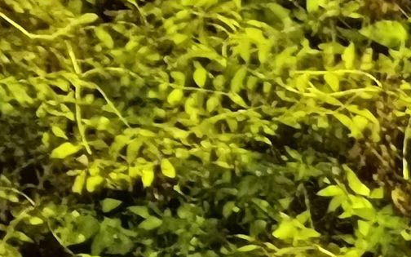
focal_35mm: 207
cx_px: 731
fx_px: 2319
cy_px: 525
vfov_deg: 6.2
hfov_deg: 9.6
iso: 6400
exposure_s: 1/16.7
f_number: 1.8
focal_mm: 3.95
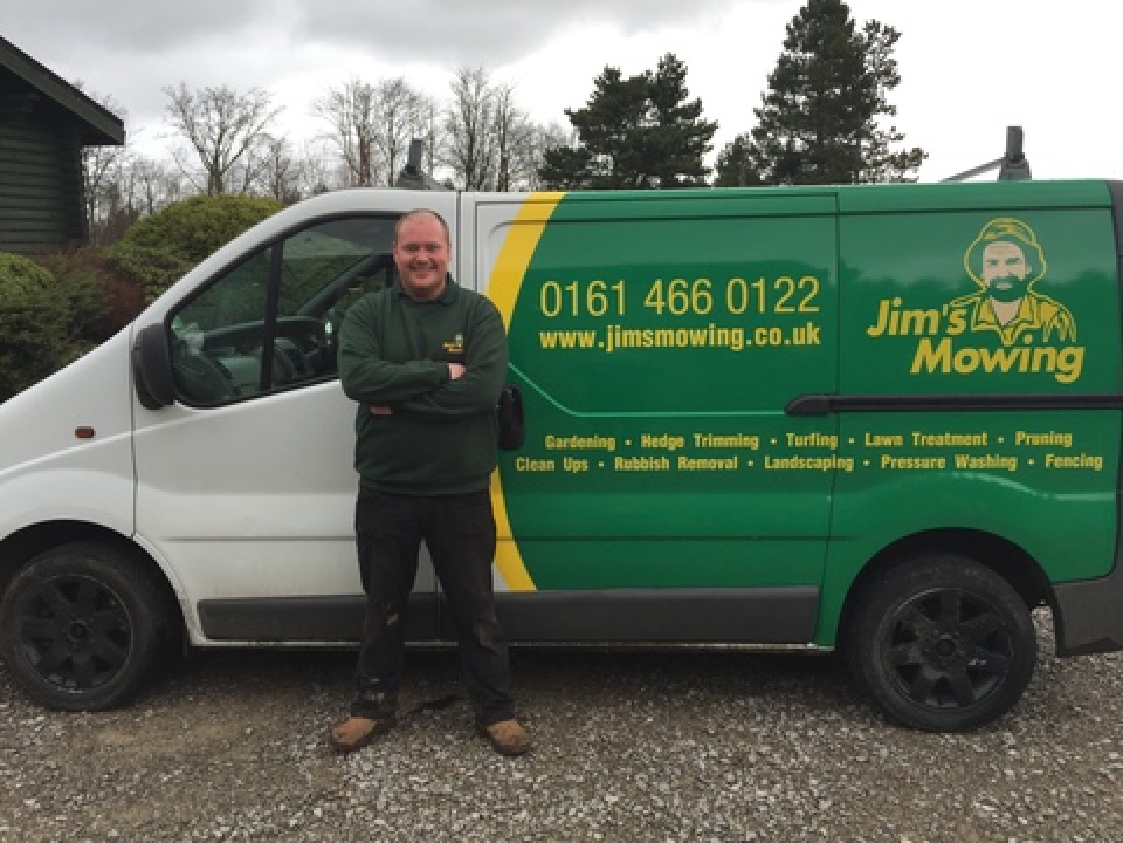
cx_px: 562
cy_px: 422
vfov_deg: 48.2
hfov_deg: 61.7
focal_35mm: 29
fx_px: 941
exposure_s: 1/289
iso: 32
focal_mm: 4.15
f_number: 2.2
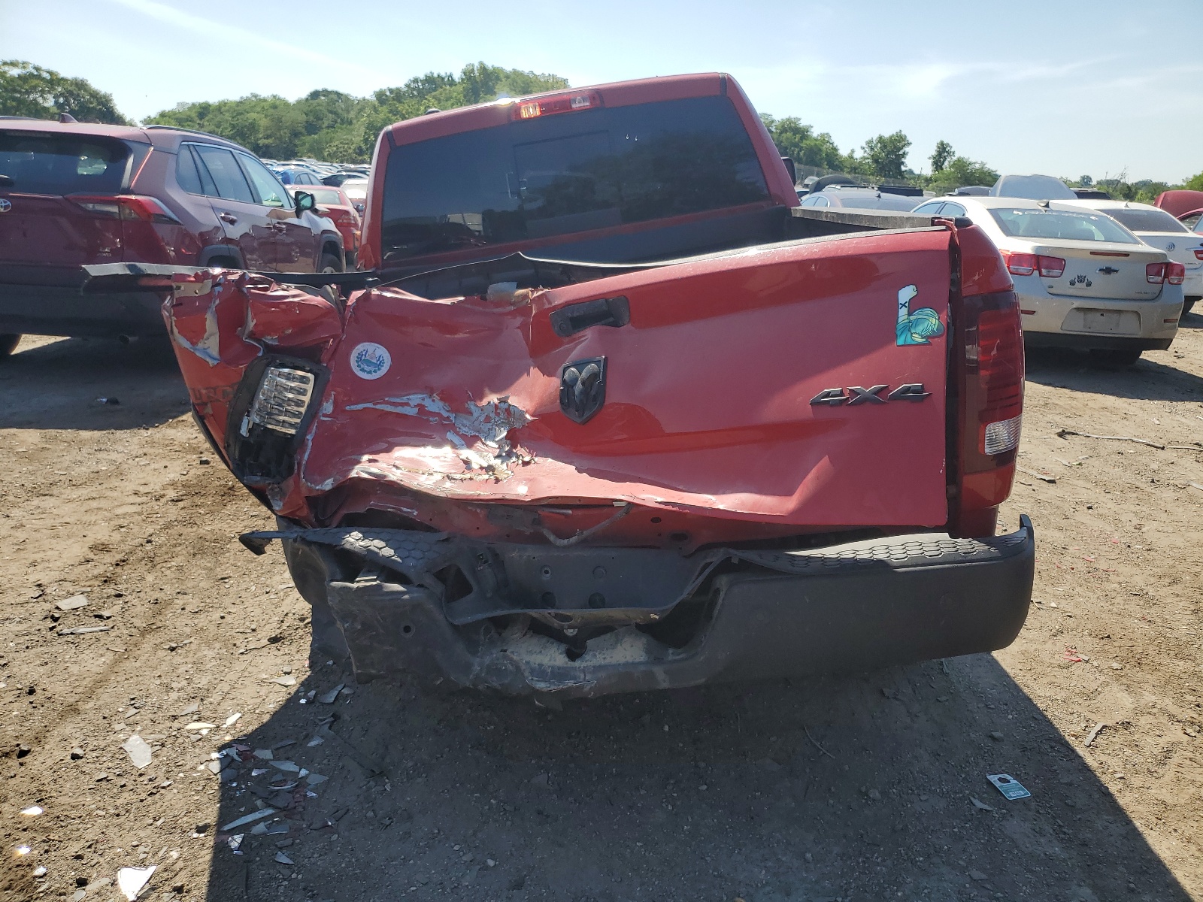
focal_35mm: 26
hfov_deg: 67.3
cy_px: 451
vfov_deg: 53.1
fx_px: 904
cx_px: 602
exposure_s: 1/3333
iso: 50
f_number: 1.5
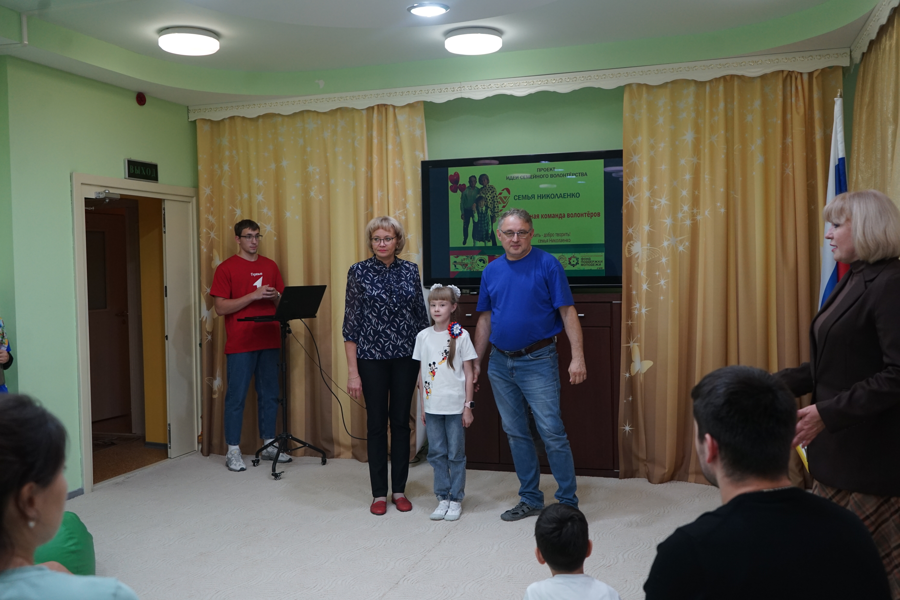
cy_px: 300
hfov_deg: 57.2
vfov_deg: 40.0
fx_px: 825
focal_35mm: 33
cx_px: 450
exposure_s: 1/160
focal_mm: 33
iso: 1000
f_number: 4
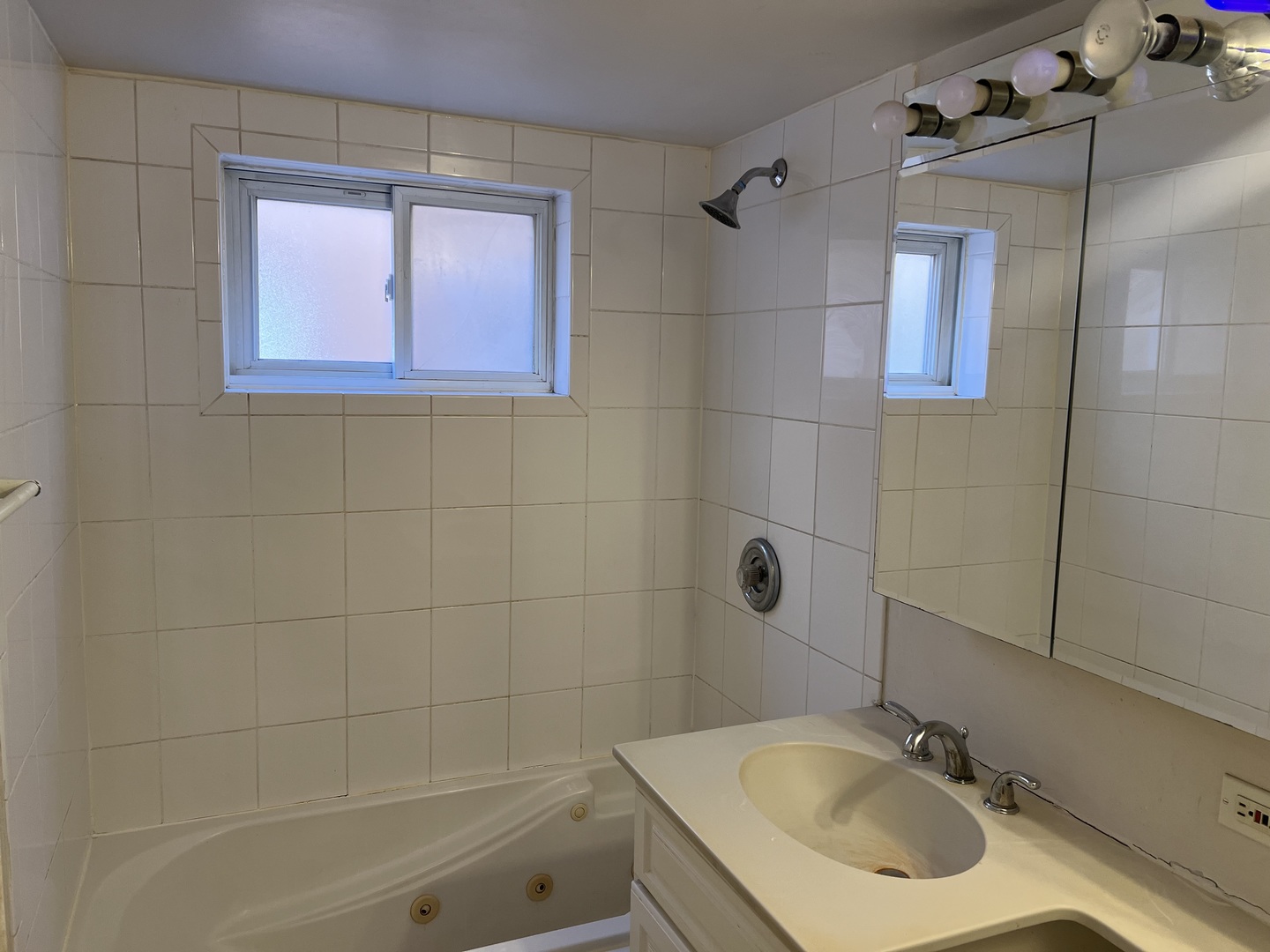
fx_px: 954
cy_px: 476
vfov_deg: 53.1
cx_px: 635
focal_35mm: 26
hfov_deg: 67.3
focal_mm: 5.7
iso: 64
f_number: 1.5
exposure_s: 1/60
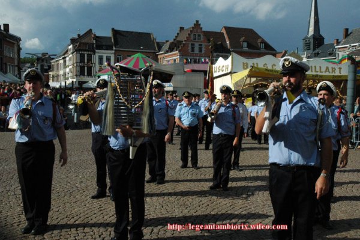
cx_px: 180
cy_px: 120
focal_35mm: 40
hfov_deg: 48.0
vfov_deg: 33.0
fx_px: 405
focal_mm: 27
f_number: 8
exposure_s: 1/2500
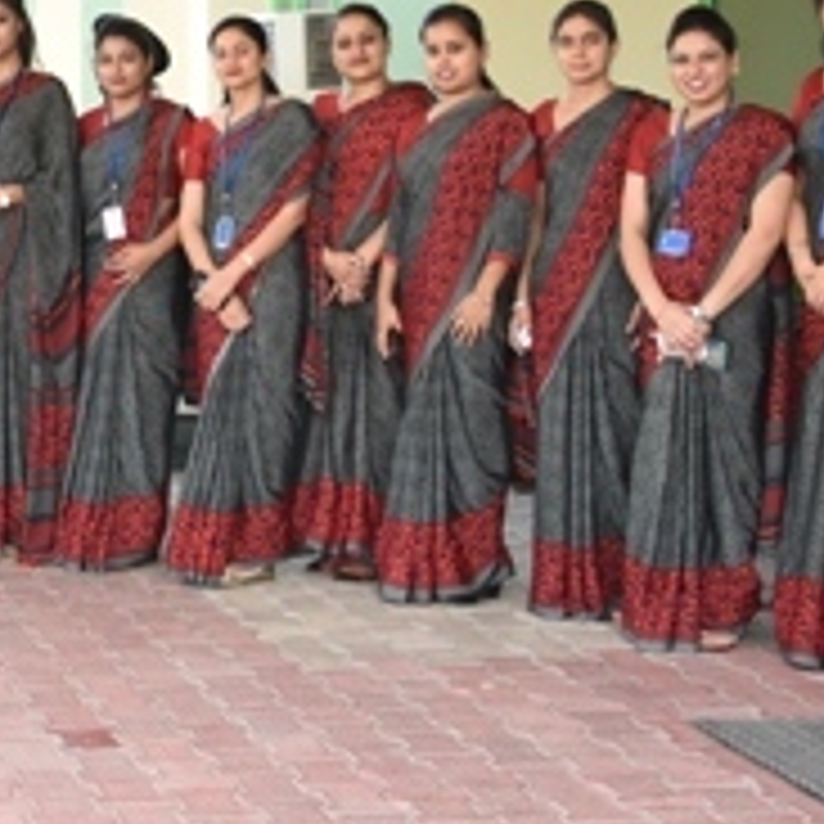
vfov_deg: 18.4
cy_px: 133
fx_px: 2518
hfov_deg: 17.3
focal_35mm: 93
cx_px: -288
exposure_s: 1/125
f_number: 4.5
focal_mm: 21
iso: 200
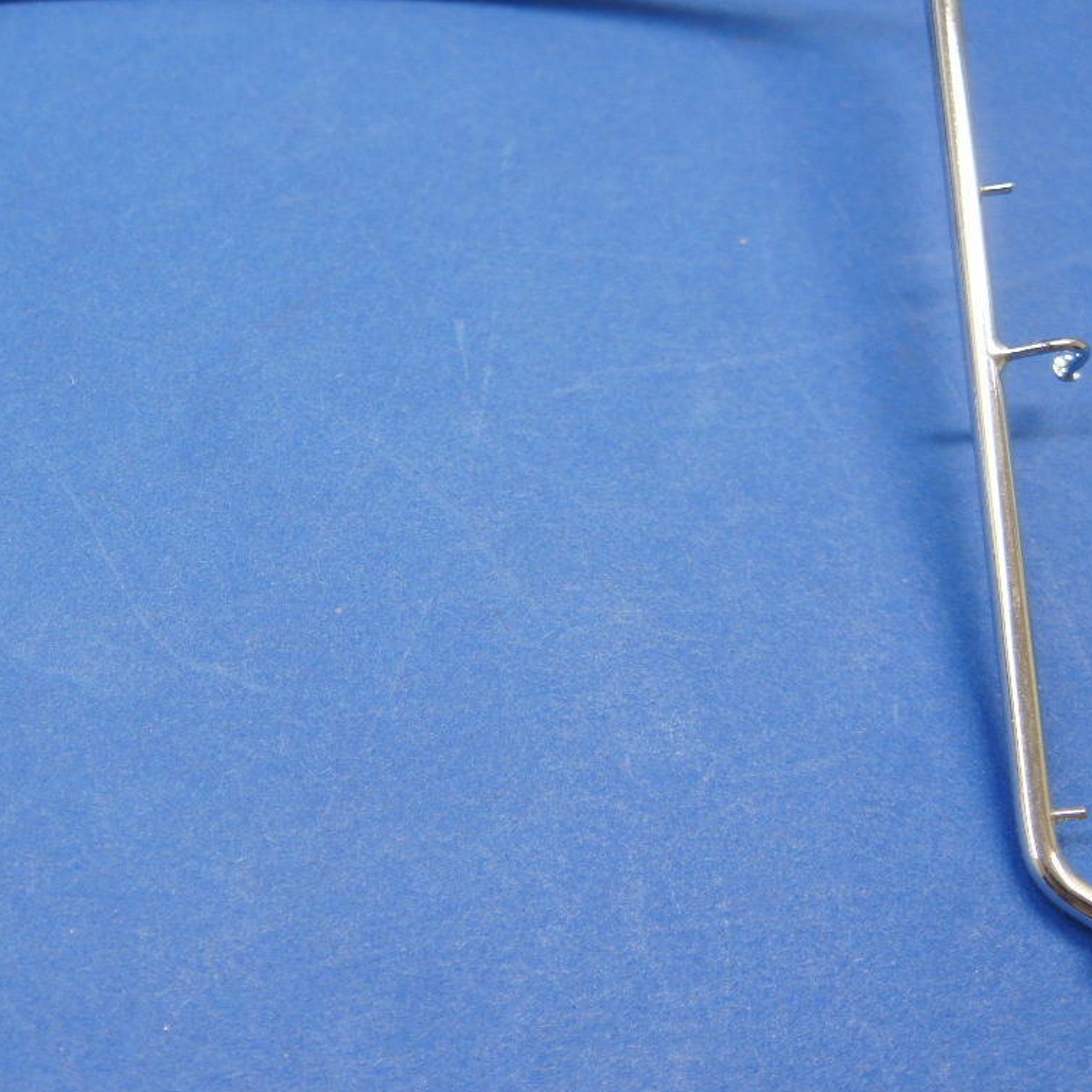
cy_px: 485
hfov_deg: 24.2
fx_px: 2498
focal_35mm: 70
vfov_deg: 24.6
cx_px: 175
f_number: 4
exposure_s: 1/40
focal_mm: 26
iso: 200
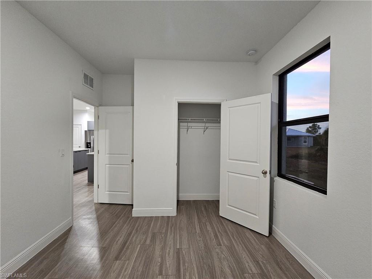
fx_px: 140
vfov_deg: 89.9
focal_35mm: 13
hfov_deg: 106.2
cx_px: 186
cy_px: 140
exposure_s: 1/40
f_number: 2.2
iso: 320
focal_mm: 2.2
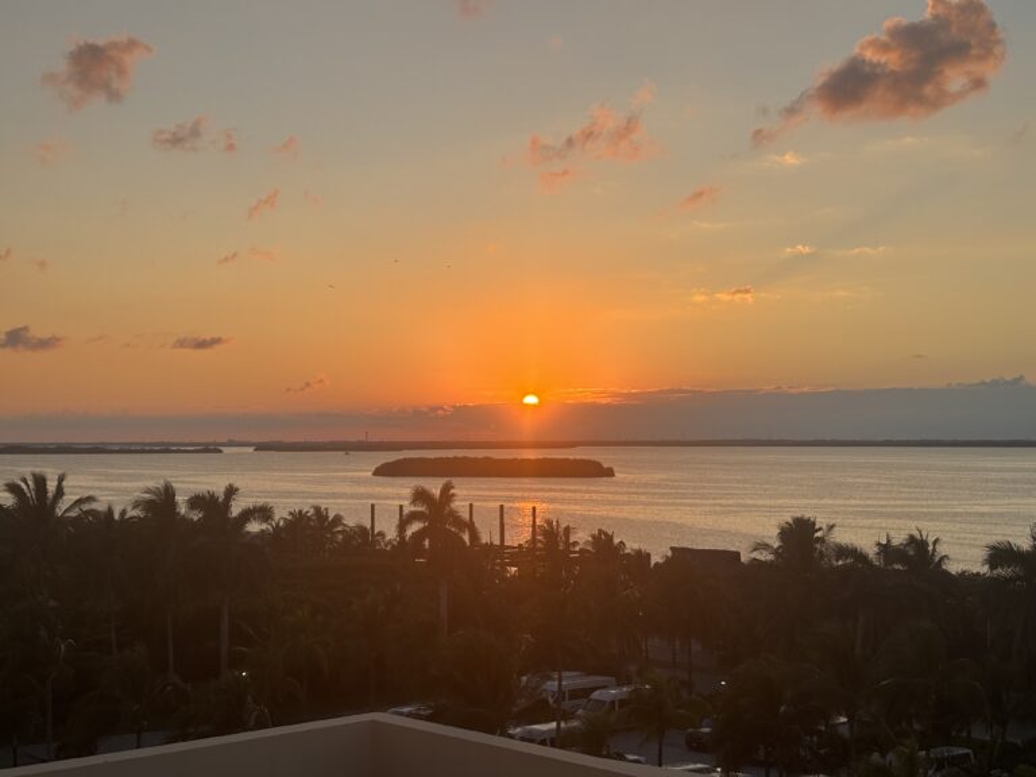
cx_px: 518
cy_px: 388
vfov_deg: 28.0
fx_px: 1556
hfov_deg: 36.8
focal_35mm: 52
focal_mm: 5.96
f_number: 1.6
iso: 32
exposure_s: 1/1499
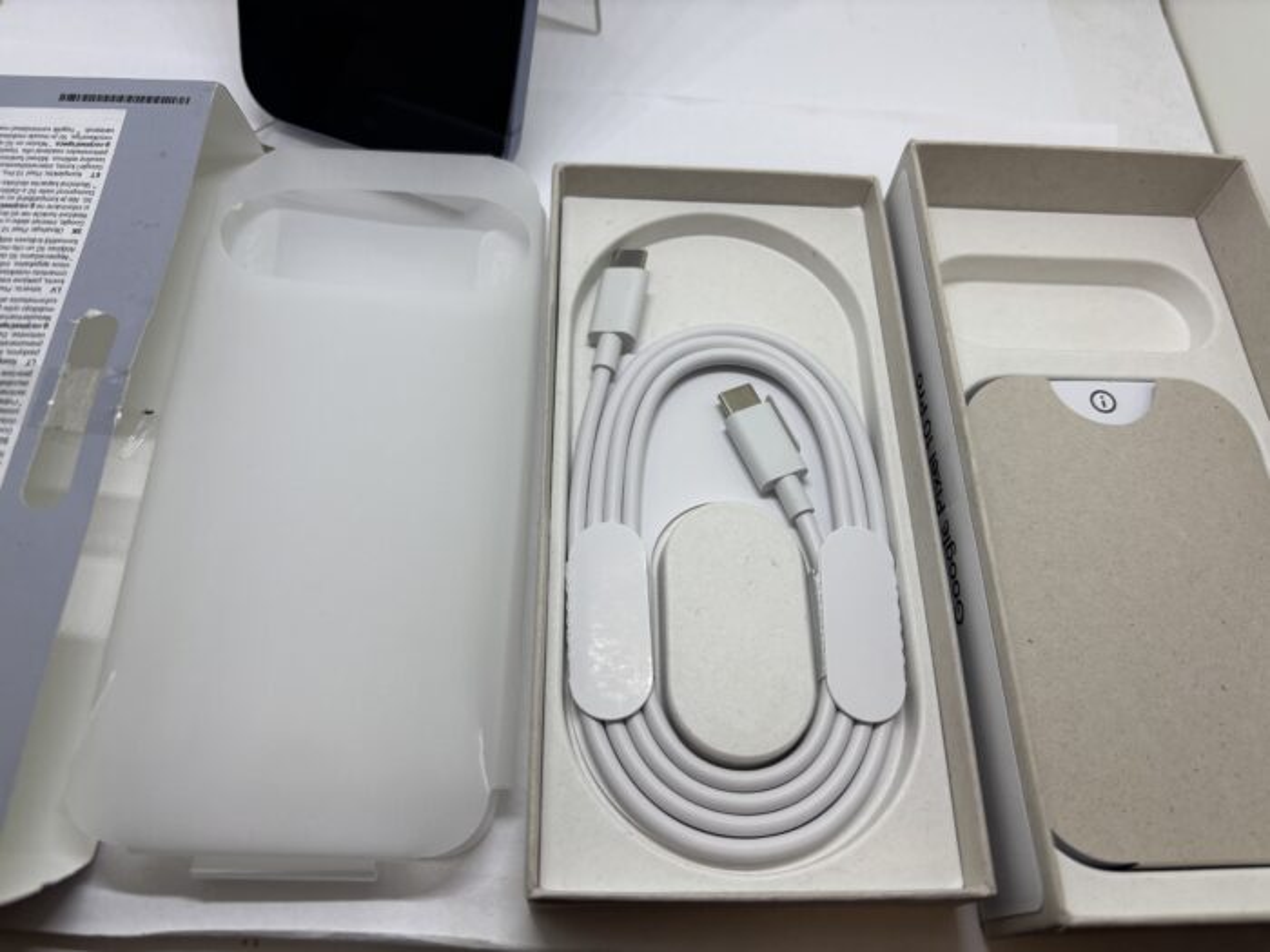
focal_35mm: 26
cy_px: 476
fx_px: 954
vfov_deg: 53.1
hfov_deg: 67.3
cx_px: 635
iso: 32
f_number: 1.6
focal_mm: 5.96
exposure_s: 1/121
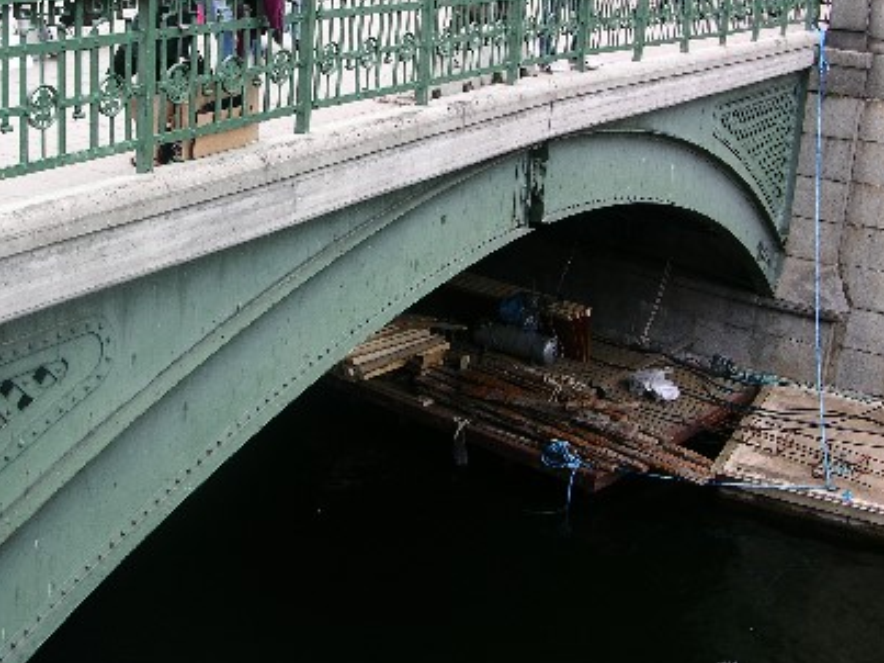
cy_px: 231
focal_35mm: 51
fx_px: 1302
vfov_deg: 28.4
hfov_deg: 37.2
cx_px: 324
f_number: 3.5
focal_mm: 8.9
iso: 50
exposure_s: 1/34.7
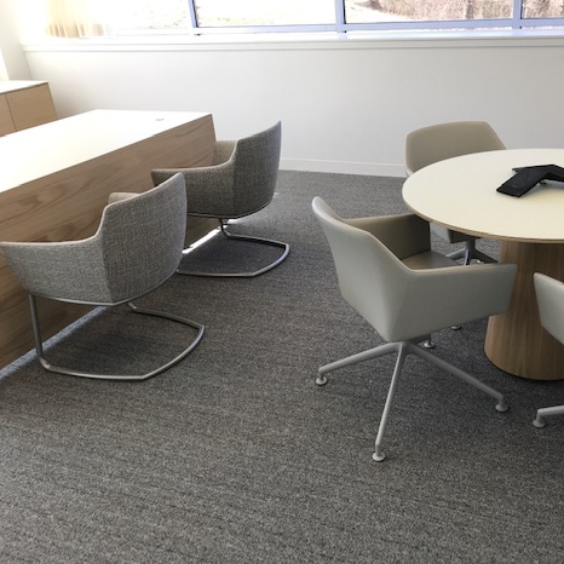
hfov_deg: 47.5
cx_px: 382
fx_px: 627
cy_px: 283
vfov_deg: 48.5
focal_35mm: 34
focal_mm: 3.99
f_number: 1.8
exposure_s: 1/120
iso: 32
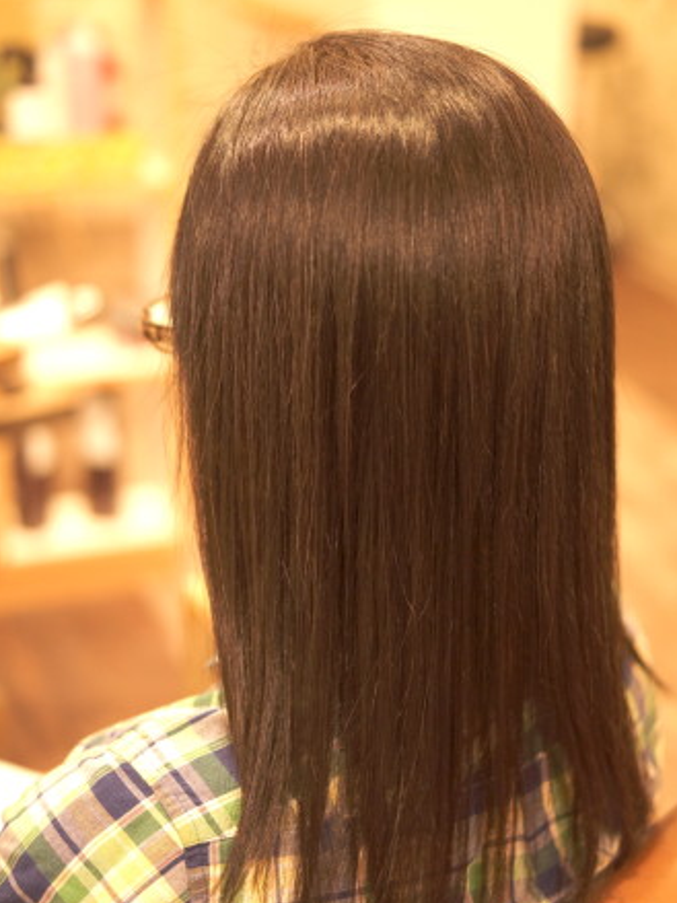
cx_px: 340
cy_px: 457
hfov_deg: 25.4
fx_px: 1501
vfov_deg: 33.5
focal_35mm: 58
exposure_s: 1/250
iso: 800
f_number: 2
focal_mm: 35
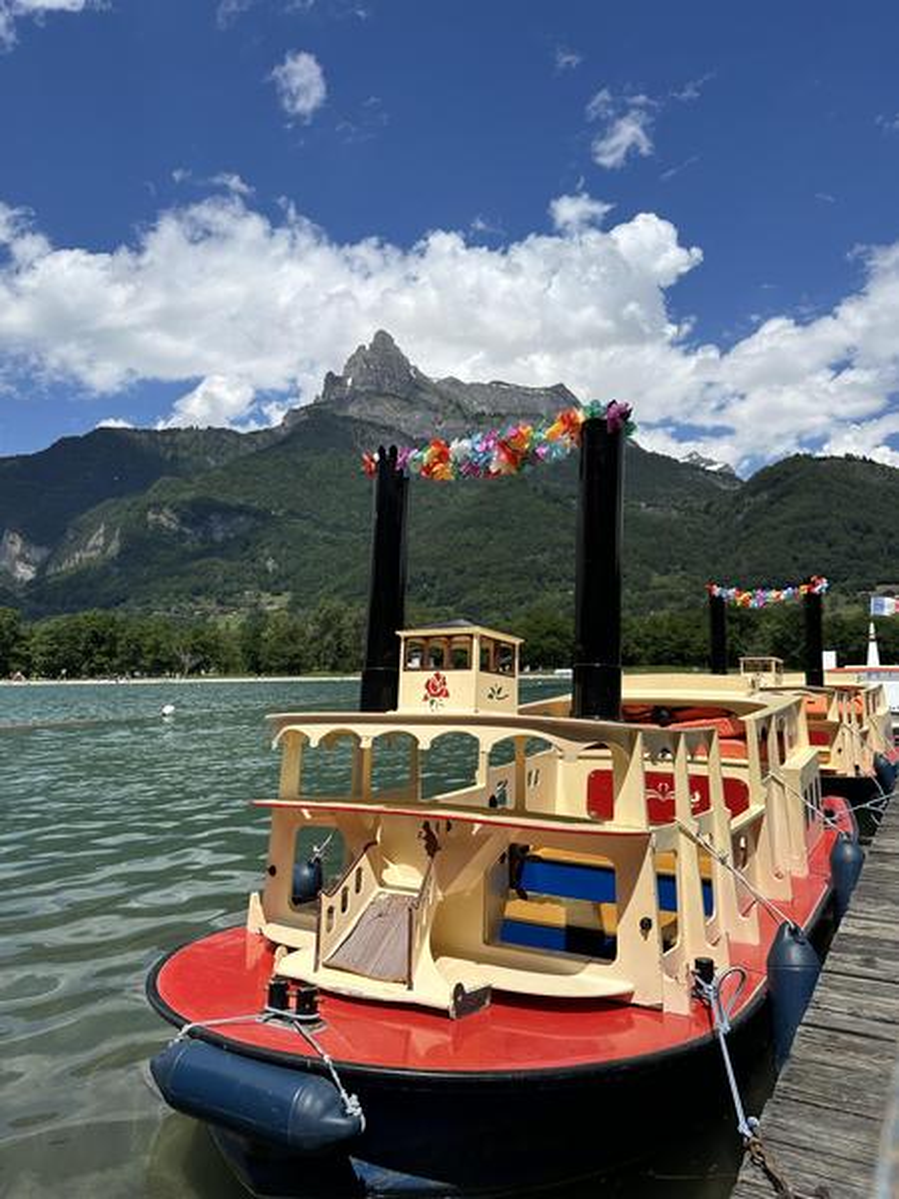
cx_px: 450
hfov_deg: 56.8
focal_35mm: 24
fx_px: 831
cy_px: 600
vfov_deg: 71.6
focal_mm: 6.86
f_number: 1.78
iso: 80
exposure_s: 1/8197
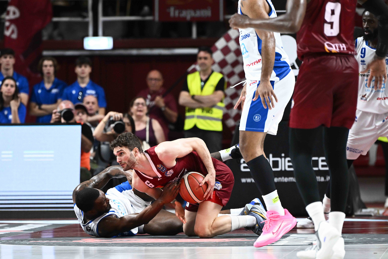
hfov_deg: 10.3
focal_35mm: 200
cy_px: 130
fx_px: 2155
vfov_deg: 6.9
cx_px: 194
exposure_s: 1/1250
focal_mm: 200
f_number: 3.5
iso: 2500
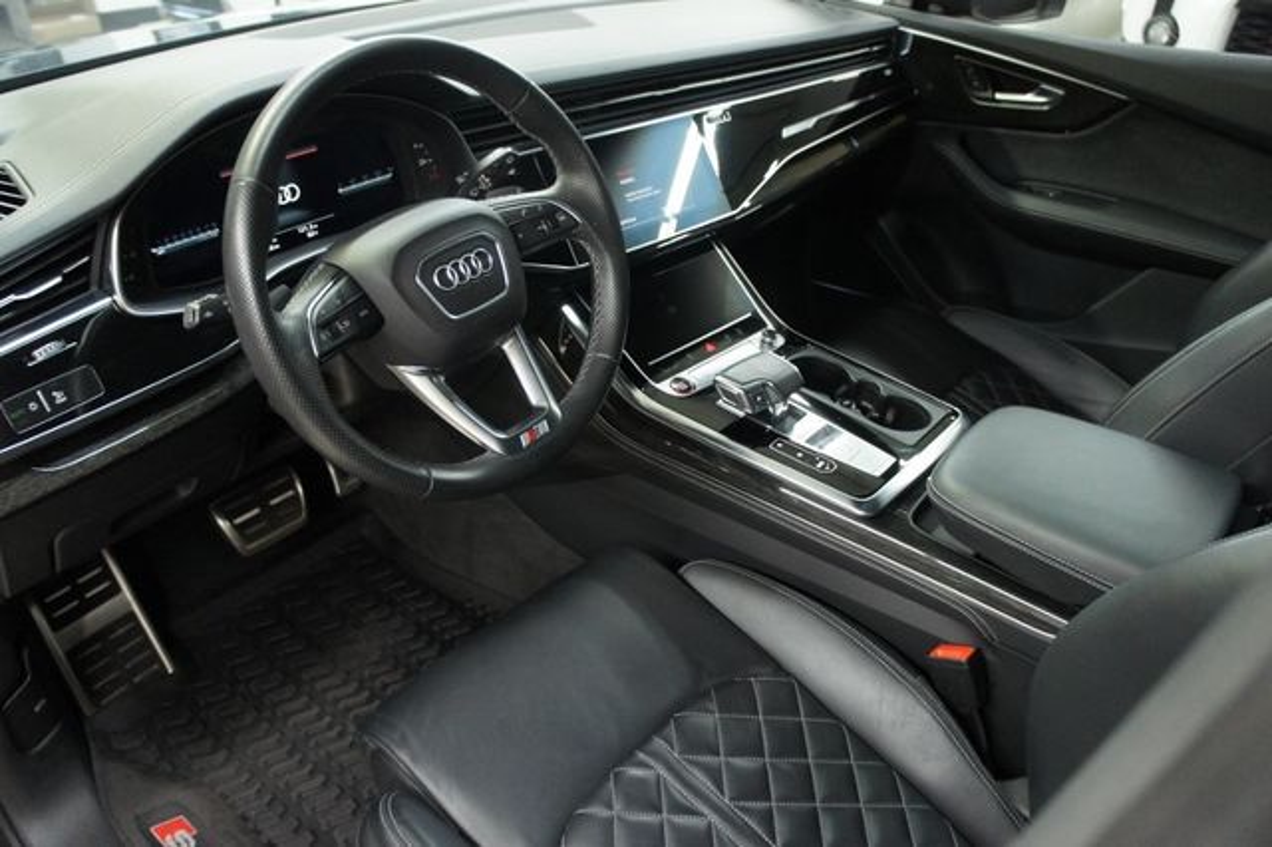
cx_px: 636
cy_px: 424
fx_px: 953
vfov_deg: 47.9
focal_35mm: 27
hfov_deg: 67.4
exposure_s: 1/30
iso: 1600
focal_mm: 18
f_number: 3.5
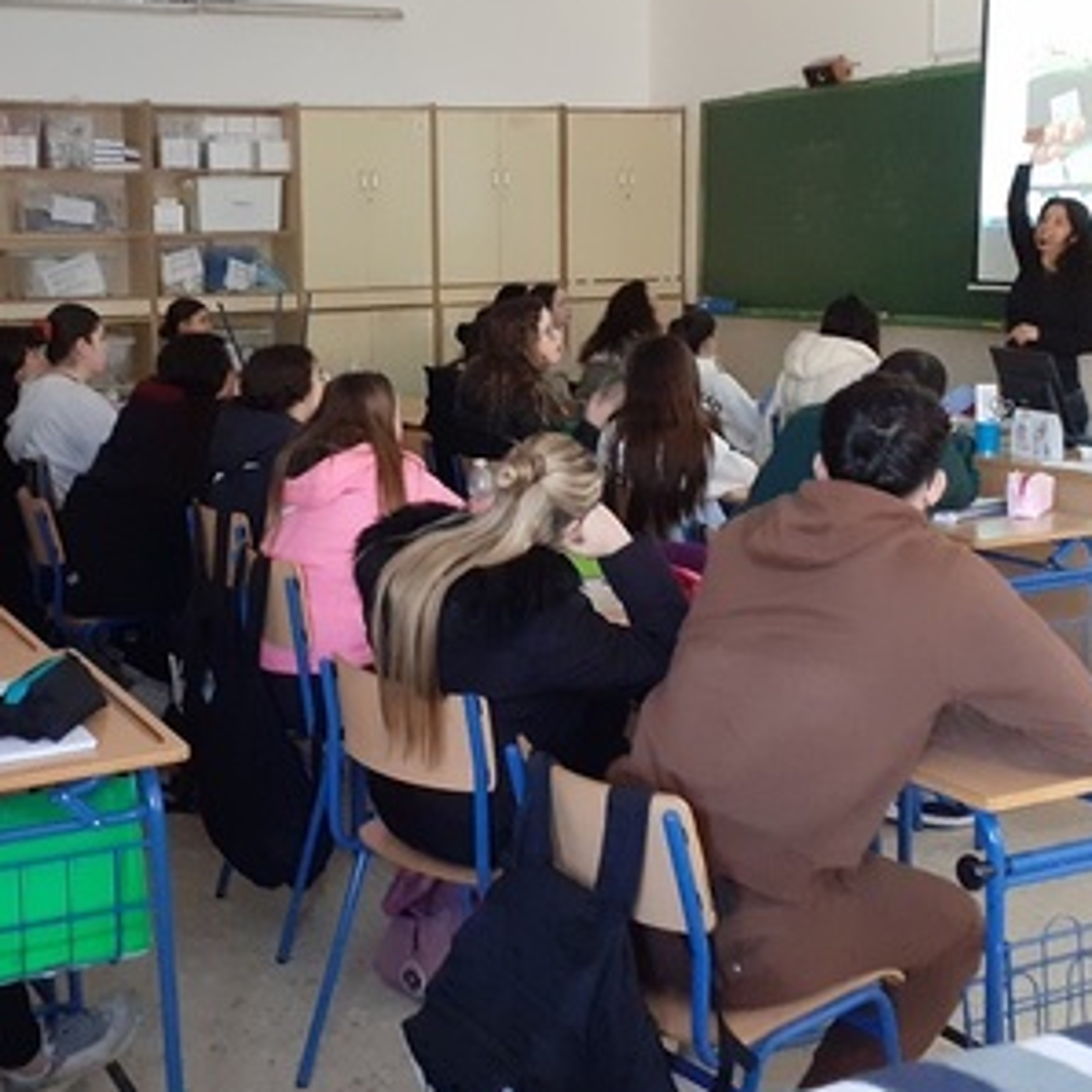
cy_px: 388
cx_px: 385
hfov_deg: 35.1
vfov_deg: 35.1
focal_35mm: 48
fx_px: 1713
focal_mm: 3.6
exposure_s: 1/25
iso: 320
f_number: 1.9
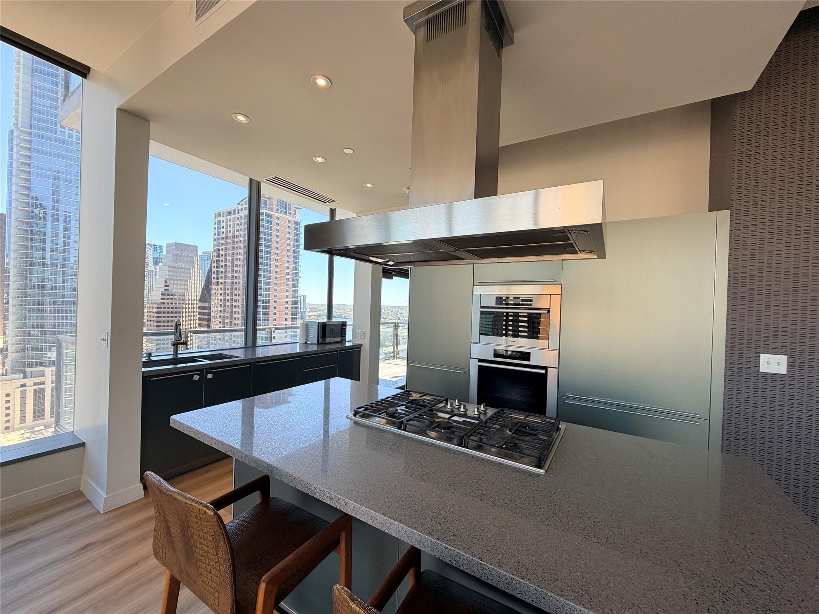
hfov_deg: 102.1
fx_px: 331
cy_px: 307
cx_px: 410
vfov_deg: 85.7
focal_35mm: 14
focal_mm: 2.22
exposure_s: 1/133
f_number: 2.2
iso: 50
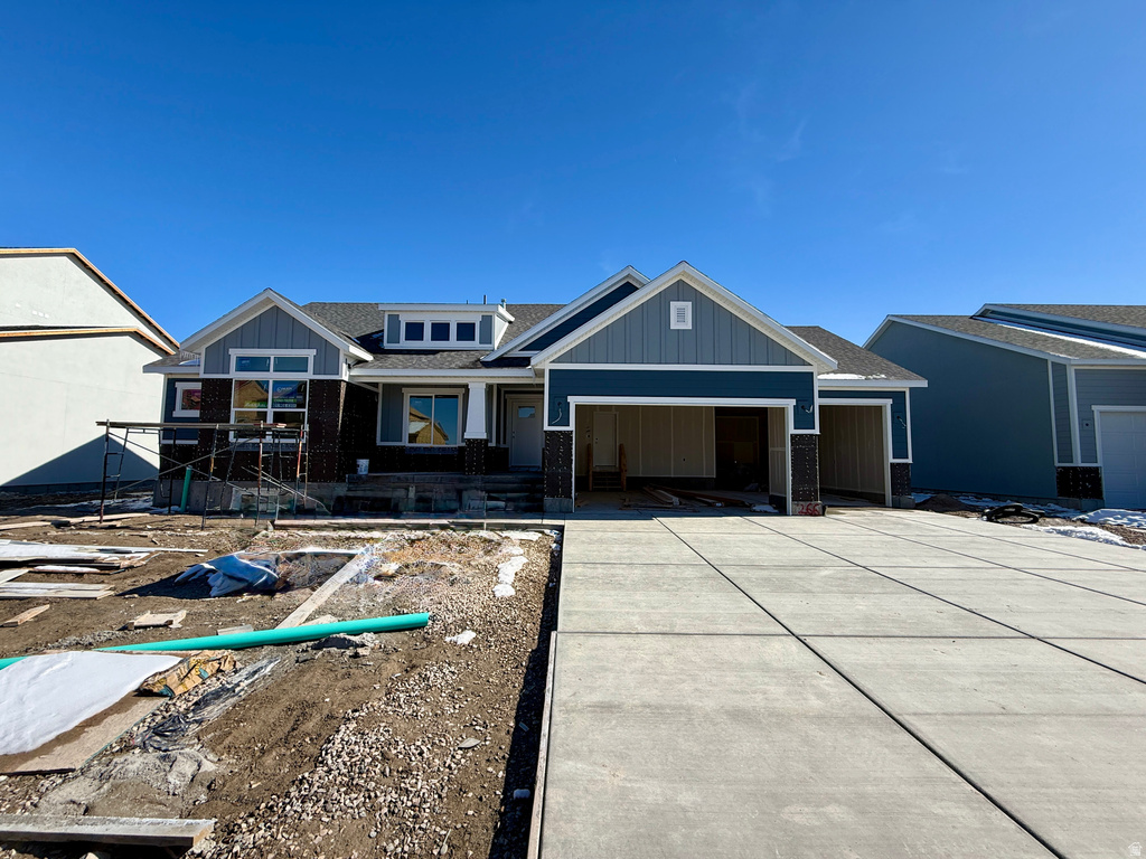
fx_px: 463
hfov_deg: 102.1
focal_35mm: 14
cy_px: 430
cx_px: 573
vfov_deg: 85.7
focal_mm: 2.22
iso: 50
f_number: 2.2
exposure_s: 1/2092
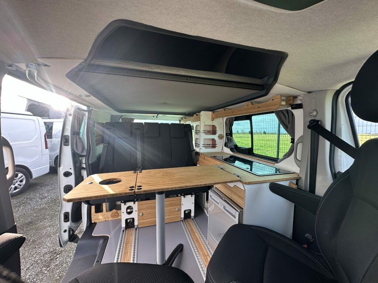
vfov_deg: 85.7
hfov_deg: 102.1
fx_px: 153
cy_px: 142
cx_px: 189
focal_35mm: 14
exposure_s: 1/99
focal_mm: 2.22
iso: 64
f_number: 2.2
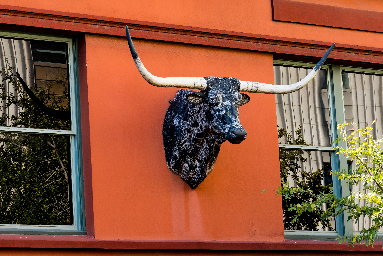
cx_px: 187
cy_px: 100
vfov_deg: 9.7
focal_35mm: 141
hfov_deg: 14.6
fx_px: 1500
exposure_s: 1/250
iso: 320
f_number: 8
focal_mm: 75
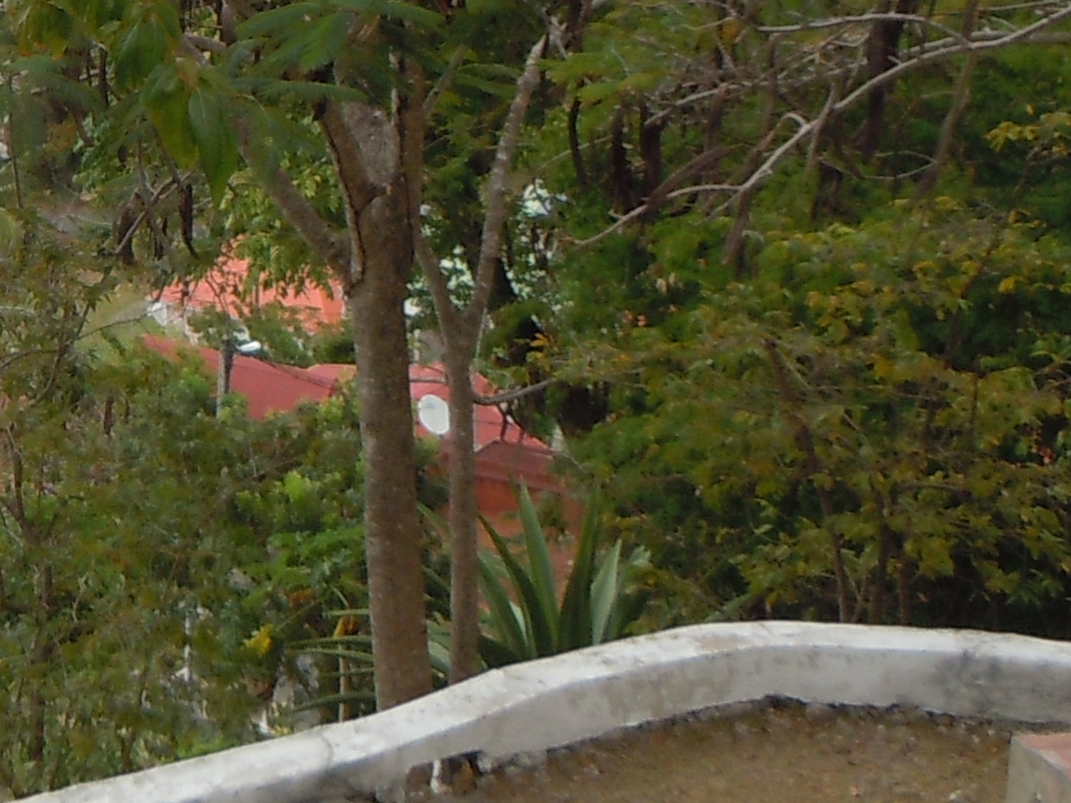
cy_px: 17
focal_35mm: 102
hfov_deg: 18.2
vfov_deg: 14.3
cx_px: -228
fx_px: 3156
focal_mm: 5.4
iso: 100
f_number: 3.5
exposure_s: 1/640
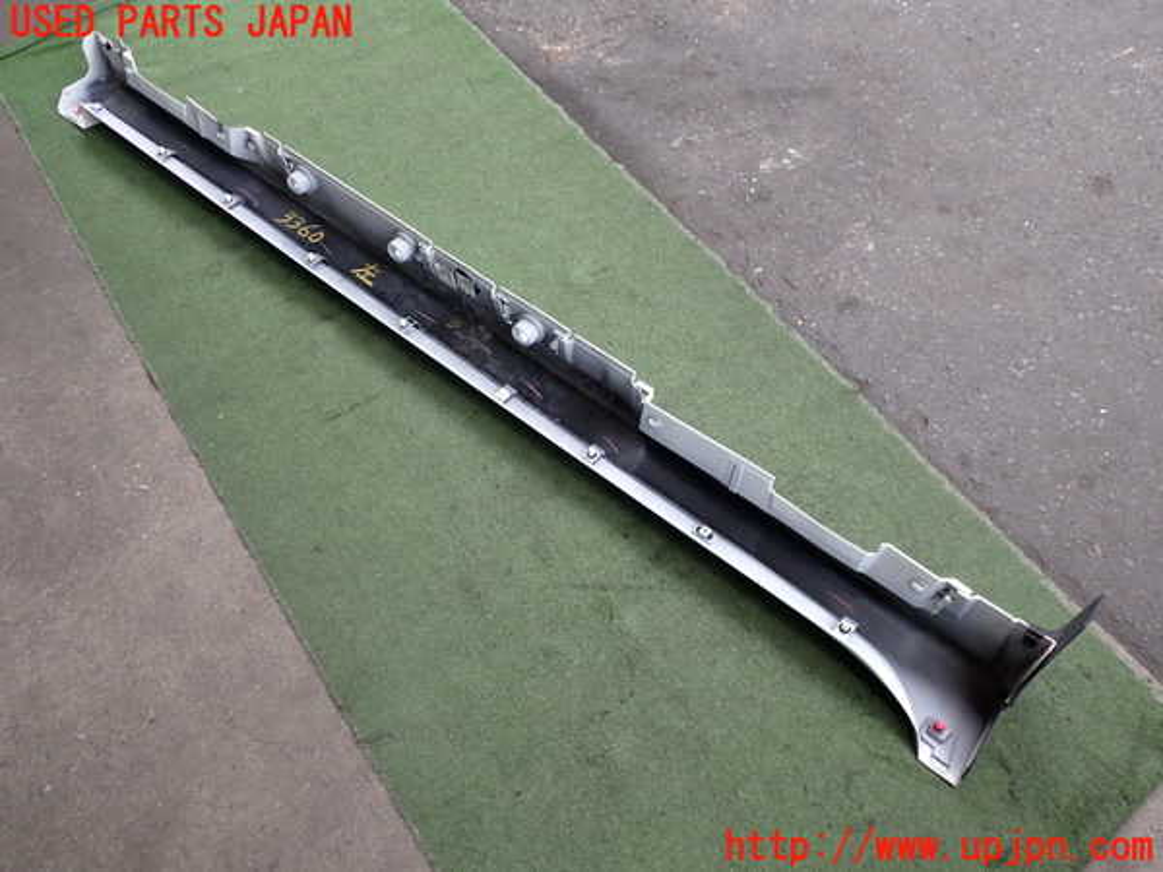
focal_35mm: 30
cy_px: 436
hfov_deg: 60.0
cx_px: 582
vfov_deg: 46.8
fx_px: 1008
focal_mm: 5.4
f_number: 2.3
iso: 160
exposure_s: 1/125
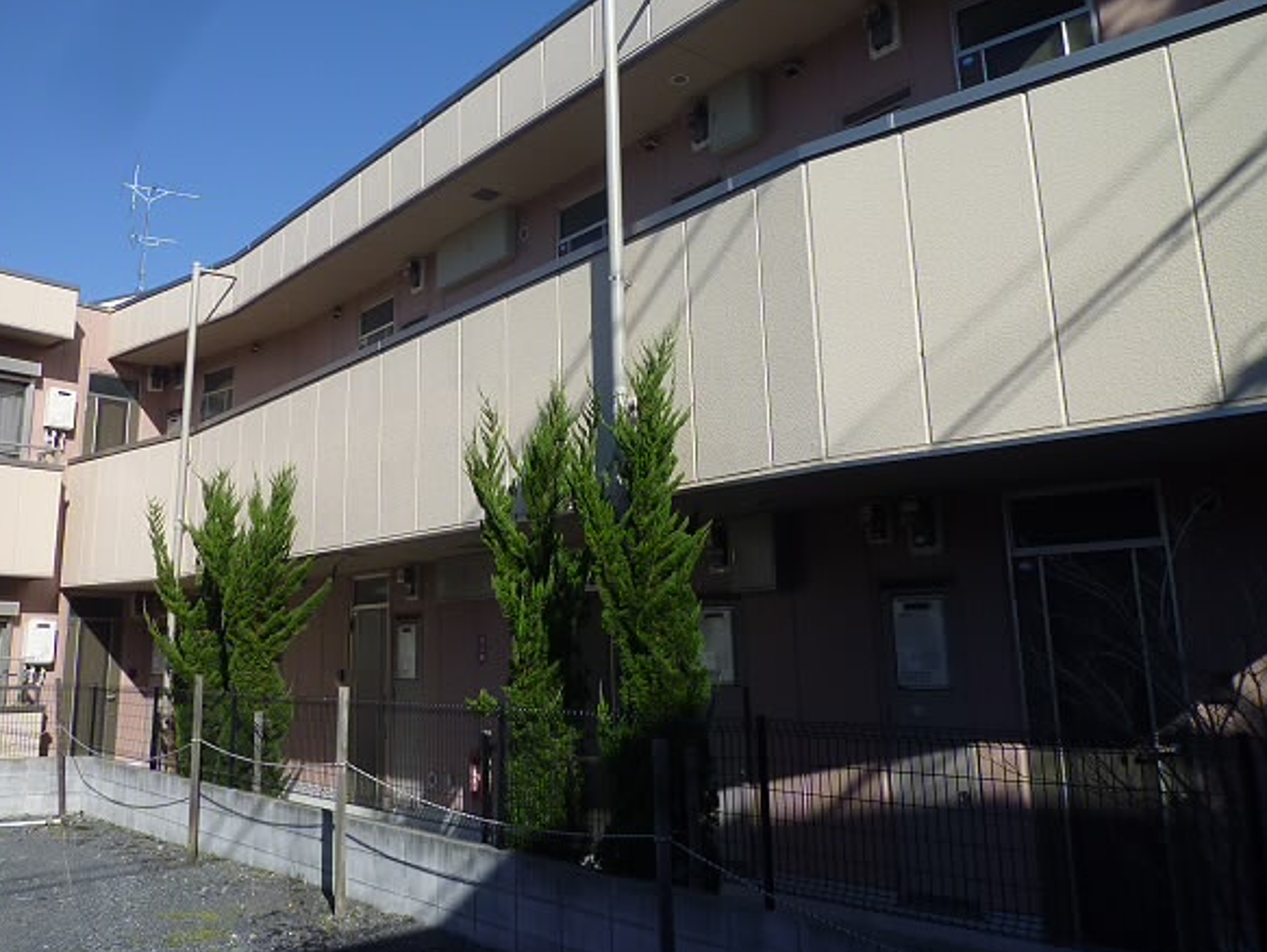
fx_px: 1099
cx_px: 528
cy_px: 405
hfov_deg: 59.6
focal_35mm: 30
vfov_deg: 46.7
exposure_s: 1/800
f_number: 4
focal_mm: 4.4
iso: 80
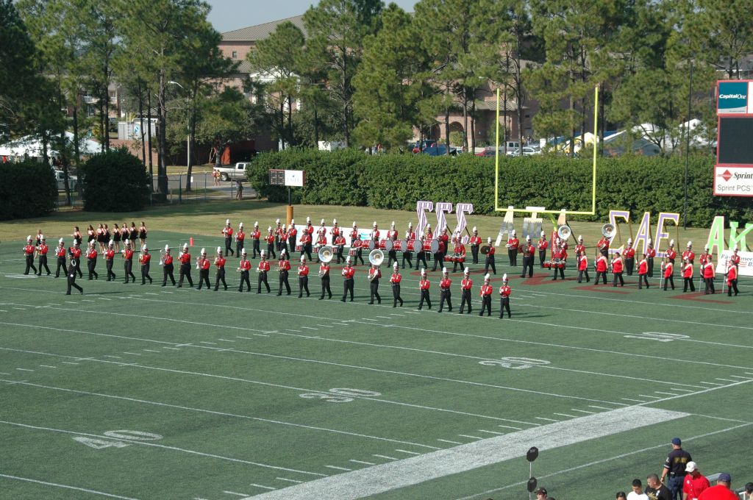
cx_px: 376
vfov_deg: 15.1
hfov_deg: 22.6
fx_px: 1880
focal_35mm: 90
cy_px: 250
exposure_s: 1/320
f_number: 9
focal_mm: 60
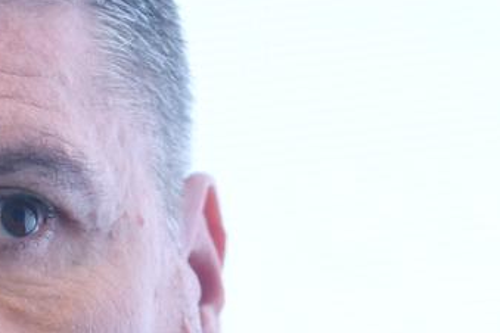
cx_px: 143
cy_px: 533
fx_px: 13124
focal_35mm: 945
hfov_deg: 2.2
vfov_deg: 1.5
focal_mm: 200
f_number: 2.8
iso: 500
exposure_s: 1/250
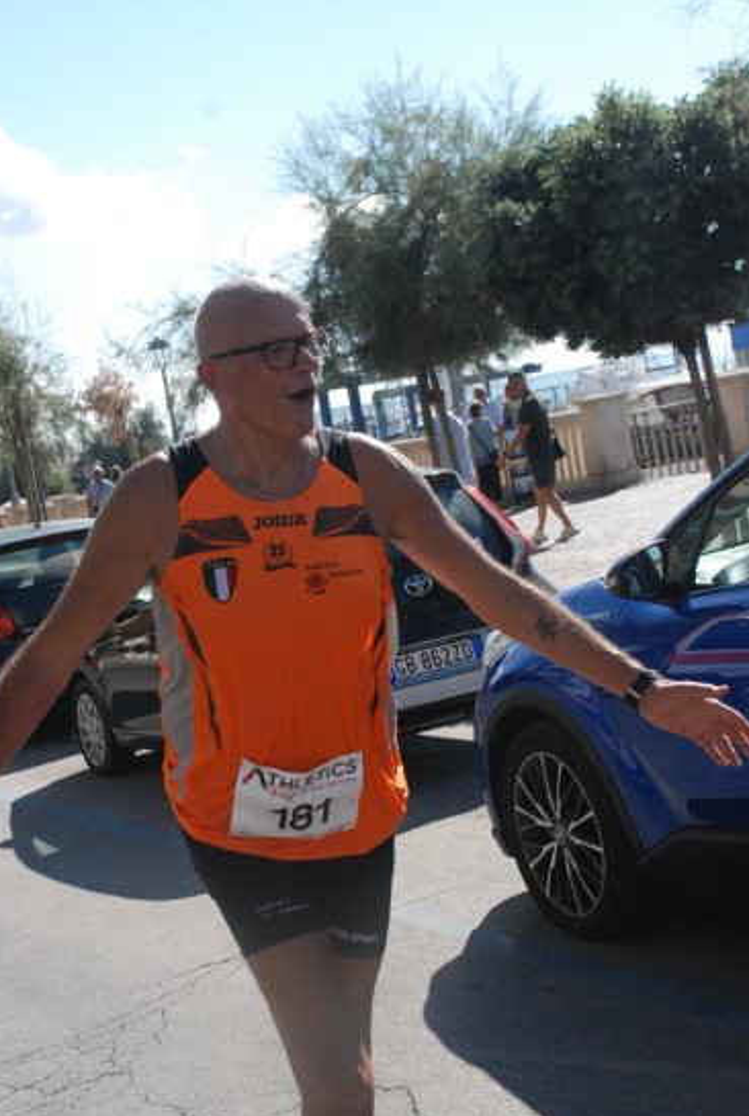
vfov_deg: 30.4
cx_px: 361
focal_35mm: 66
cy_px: 594
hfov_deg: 20.7
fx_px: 2049
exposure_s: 1/1600
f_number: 7.1
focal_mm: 40
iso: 1000
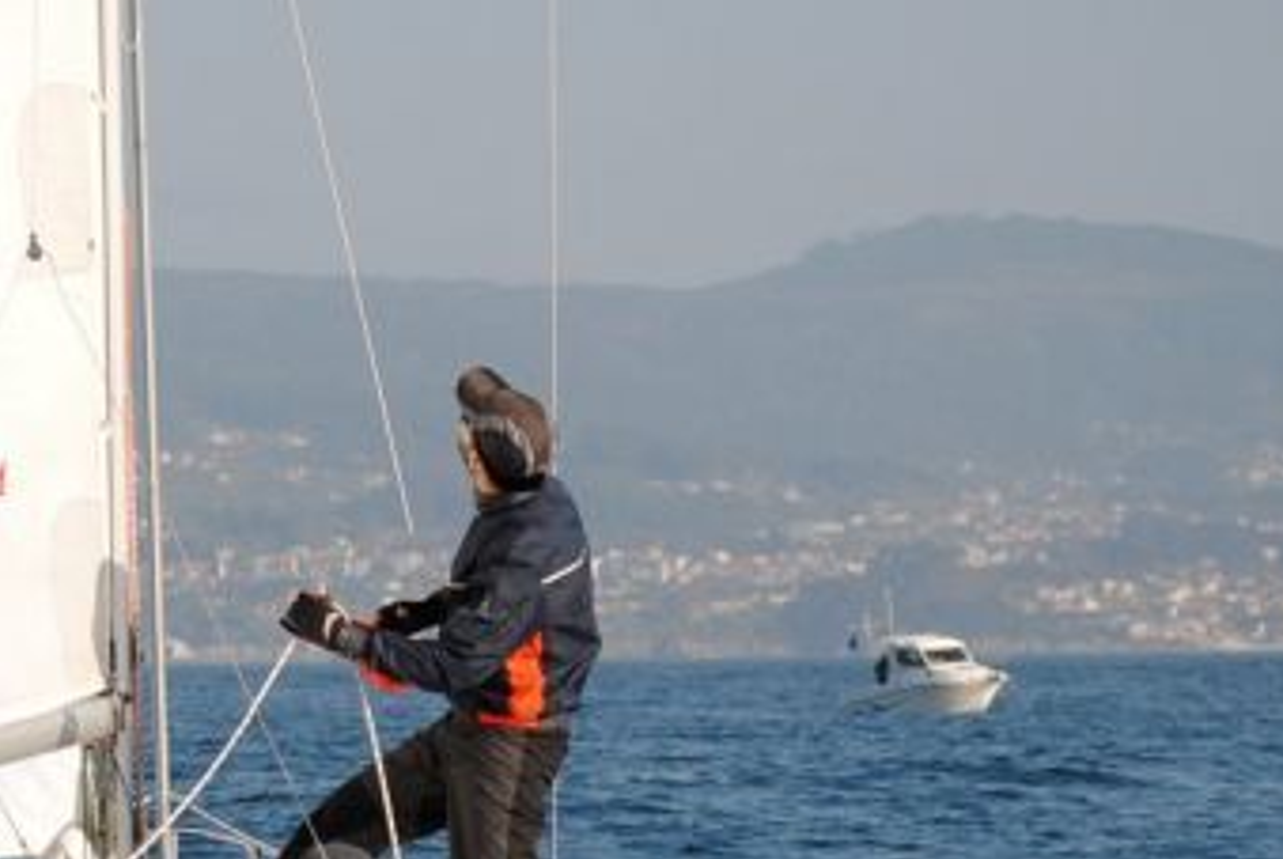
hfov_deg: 8.0
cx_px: 117
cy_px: 891
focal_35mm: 255
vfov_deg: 5.4
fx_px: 9100
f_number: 5.6
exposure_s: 1/500
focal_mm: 72
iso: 100
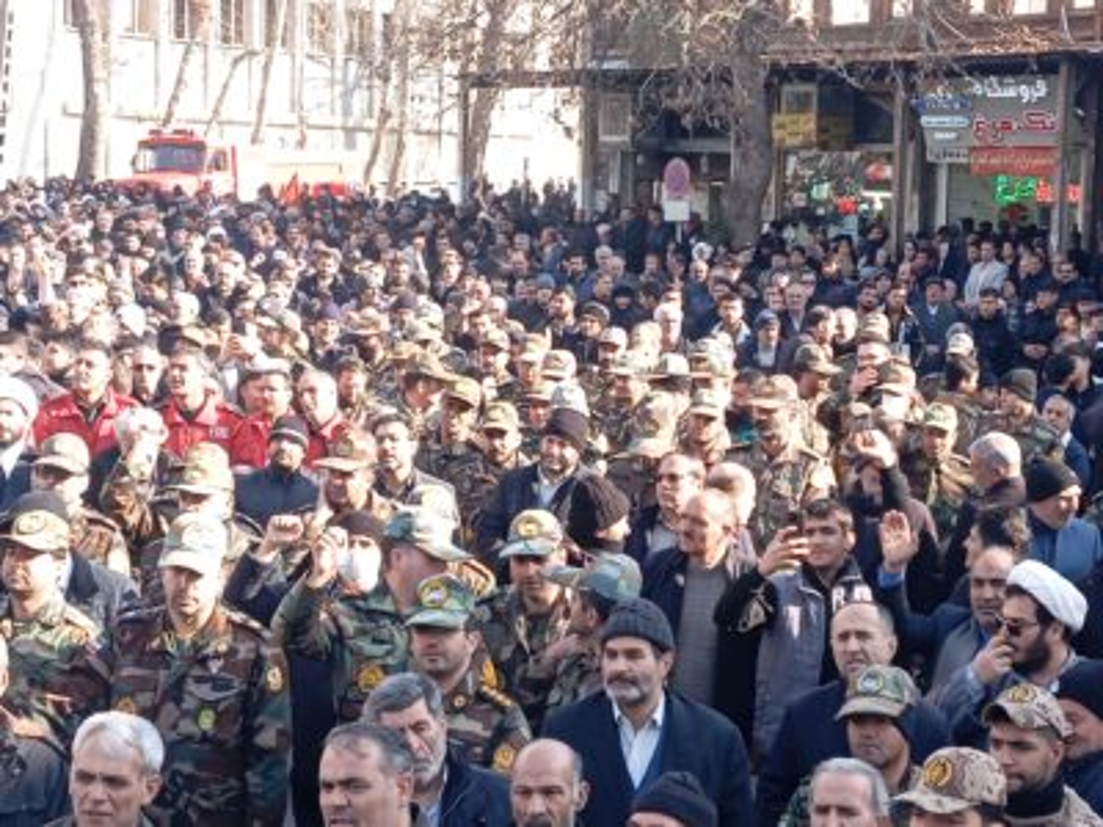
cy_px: 414
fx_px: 2199
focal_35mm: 69
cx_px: 552
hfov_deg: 28.2
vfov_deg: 21.3
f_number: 1.8
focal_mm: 4.22
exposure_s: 1/113
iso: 116
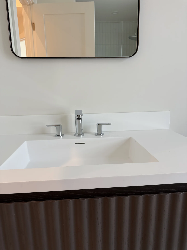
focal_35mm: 24
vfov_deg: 71.6
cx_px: 94
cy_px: 125
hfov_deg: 56.8
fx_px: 173
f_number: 1.78
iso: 160
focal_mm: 6.76
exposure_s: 1/121
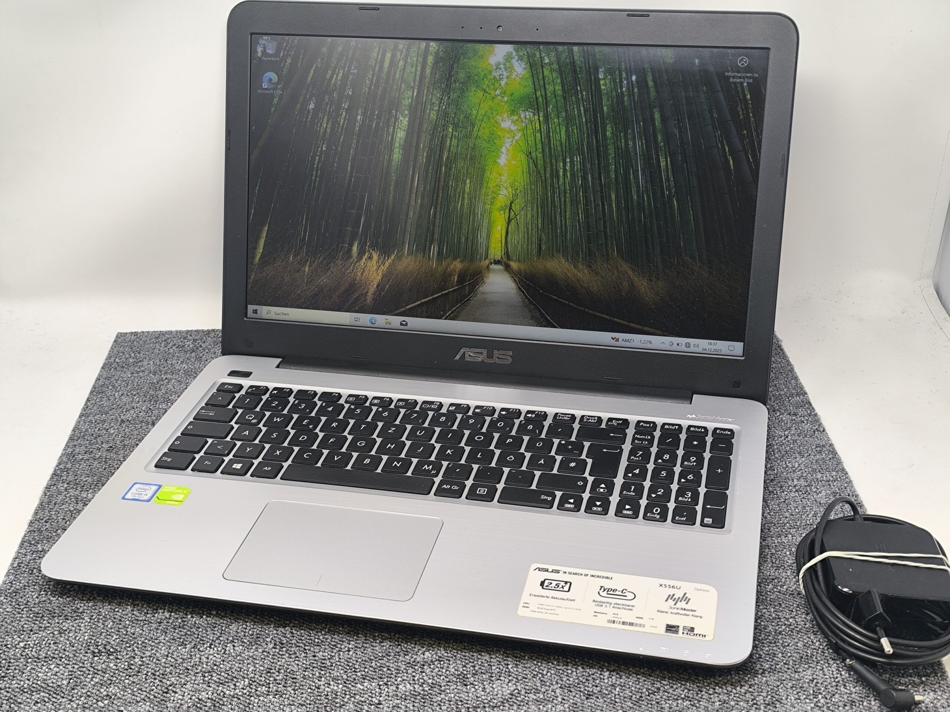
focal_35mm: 46
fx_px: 1262
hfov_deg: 41.2
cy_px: 356
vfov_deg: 31.5
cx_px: 475
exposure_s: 1/100
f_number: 1.65
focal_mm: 6.14
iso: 160
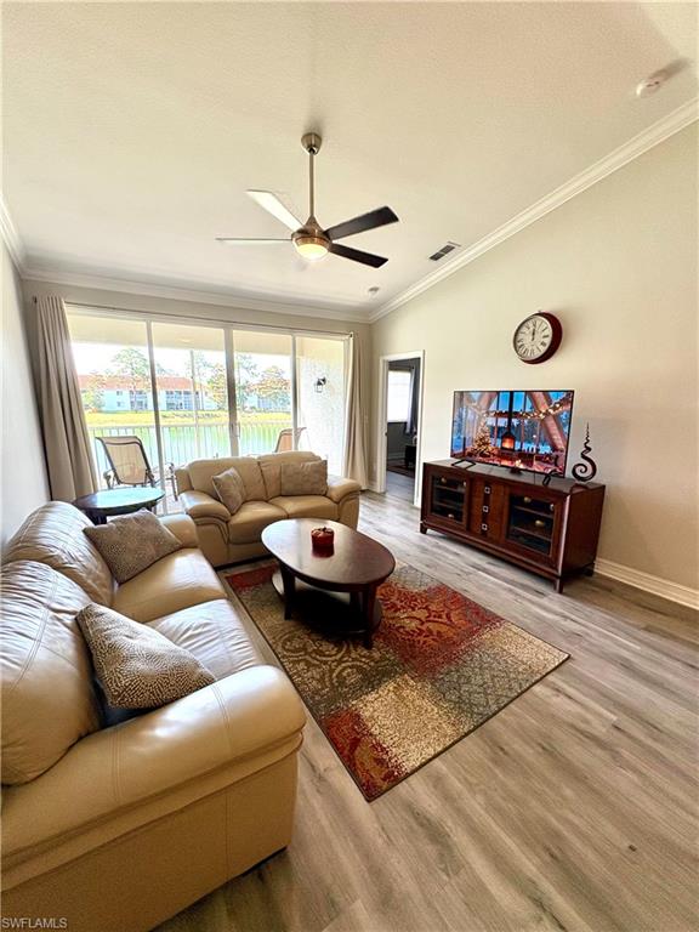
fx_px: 377
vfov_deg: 102.1
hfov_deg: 85.7
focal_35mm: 14
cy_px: 466
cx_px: 350
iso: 125
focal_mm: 2.22
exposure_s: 1/120
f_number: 2.2
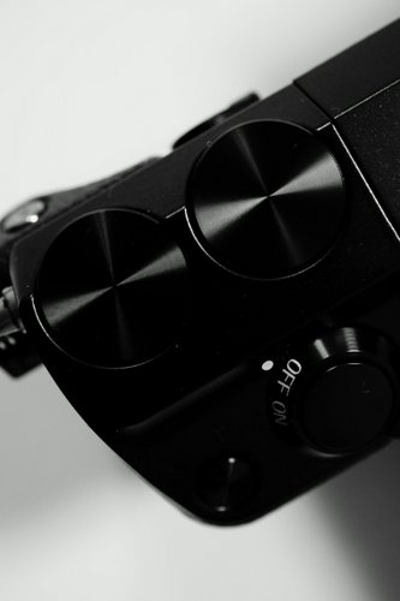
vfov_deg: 43.6
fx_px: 750
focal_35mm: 45
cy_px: 300
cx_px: 200
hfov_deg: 29.8
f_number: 4.5
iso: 1600
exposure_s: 1/40
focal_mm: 30
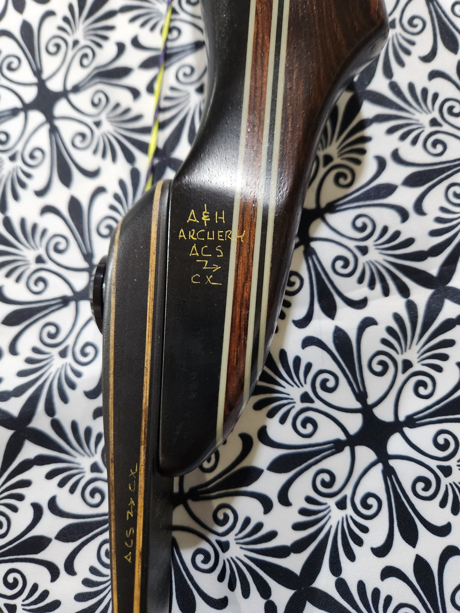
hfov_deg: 58.9
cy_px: 306
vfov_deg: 73.9
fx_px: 408
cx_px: 230
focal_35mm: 23
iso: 800
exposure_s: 1/60
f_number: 1.8
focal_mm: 5.4
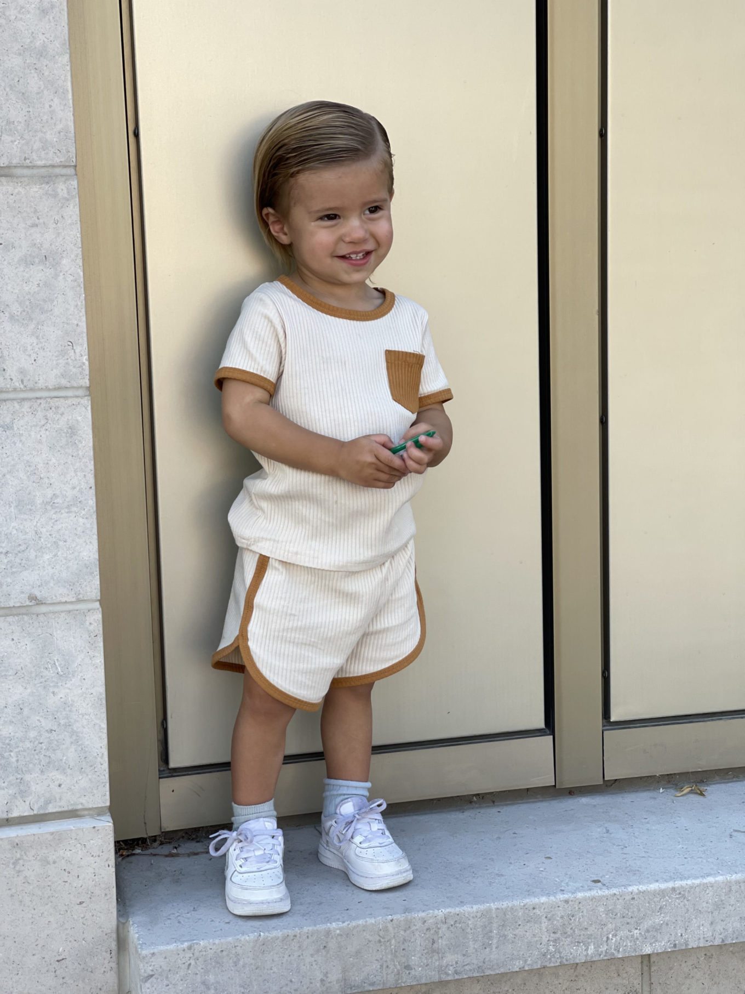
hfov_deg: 22.9
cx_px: 372
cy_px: 497
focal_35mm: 64
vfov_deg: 30.3
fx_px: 1836
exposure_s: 1/121
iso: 32
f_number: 2.2
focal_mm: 7.5
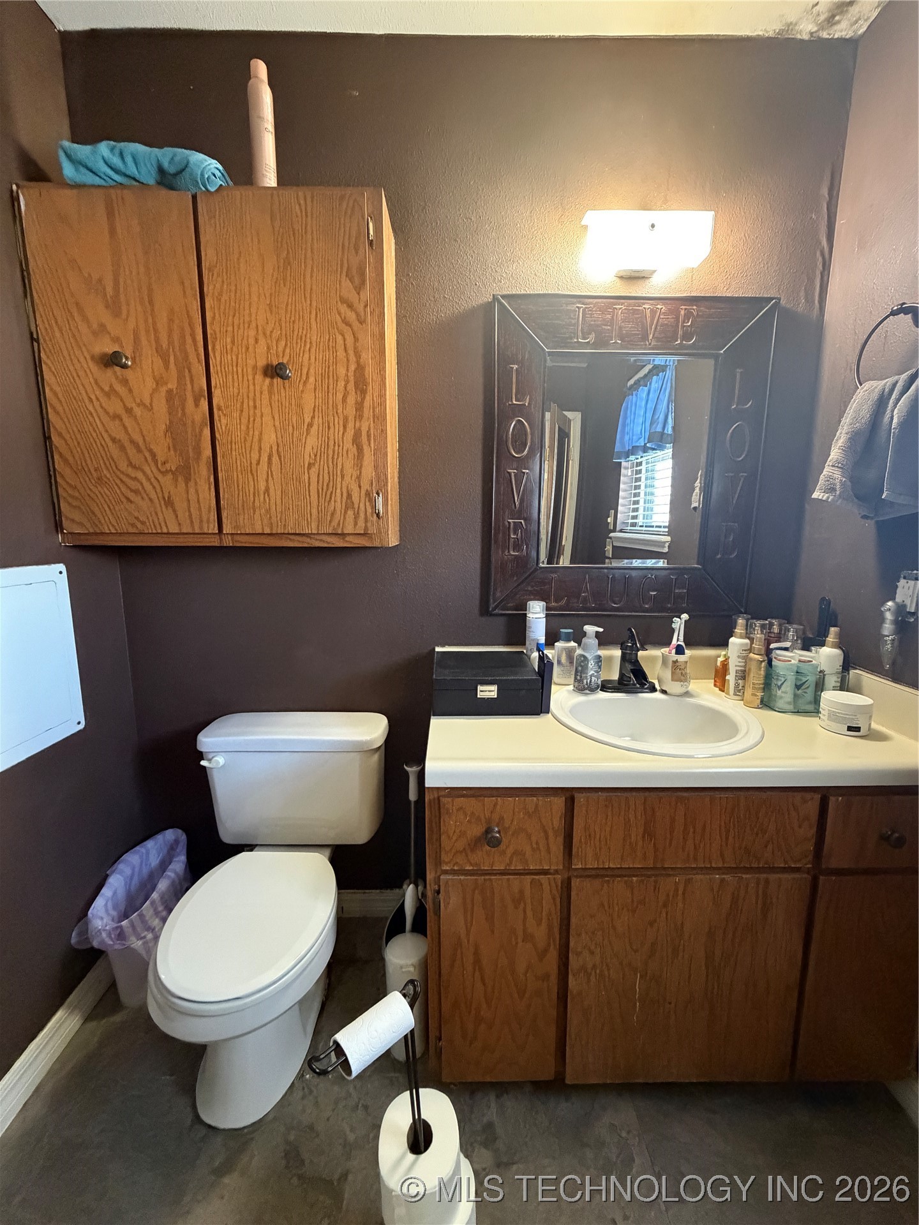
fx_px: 496
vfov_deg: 102.1
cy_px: 612
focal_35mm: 14
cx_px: 460
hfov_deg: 85.7
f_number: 2.2
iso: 800
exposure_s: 1/60
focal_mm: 2.22
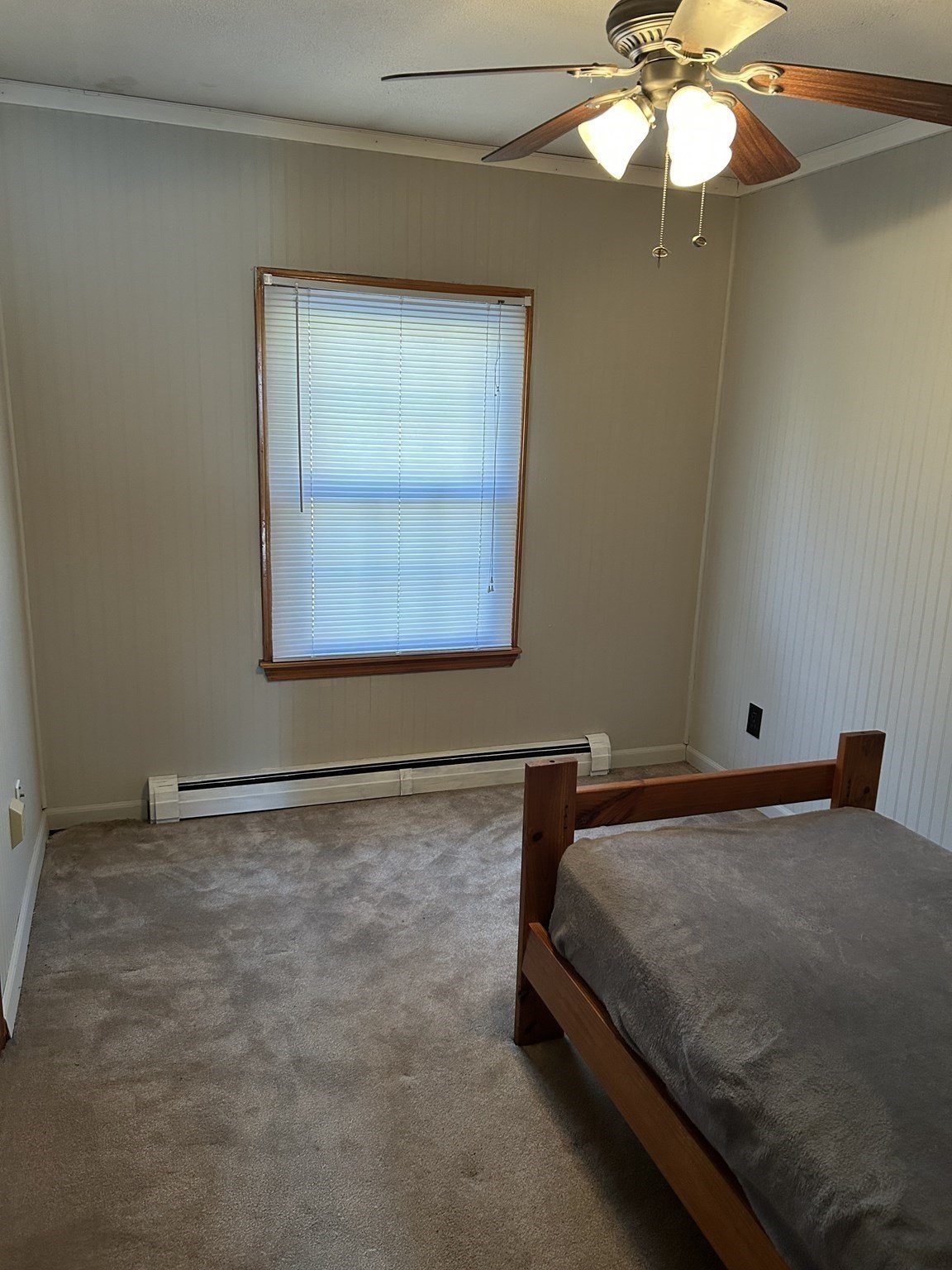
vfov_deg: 67.3
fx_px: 953
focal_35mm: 26
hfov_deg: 53.1
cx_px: 476
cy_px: 635
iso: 250
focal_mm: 5.7
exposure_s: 1/60
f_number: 1.5
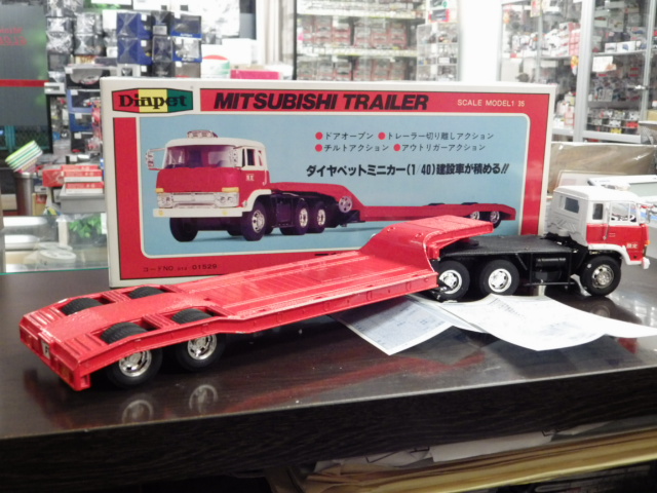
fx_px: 778
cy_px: 246
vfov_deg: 35.1
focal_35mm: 41
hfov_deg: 45.8
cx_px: 328
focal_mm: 7.4
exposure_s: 1/30
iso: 800
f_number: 3.6
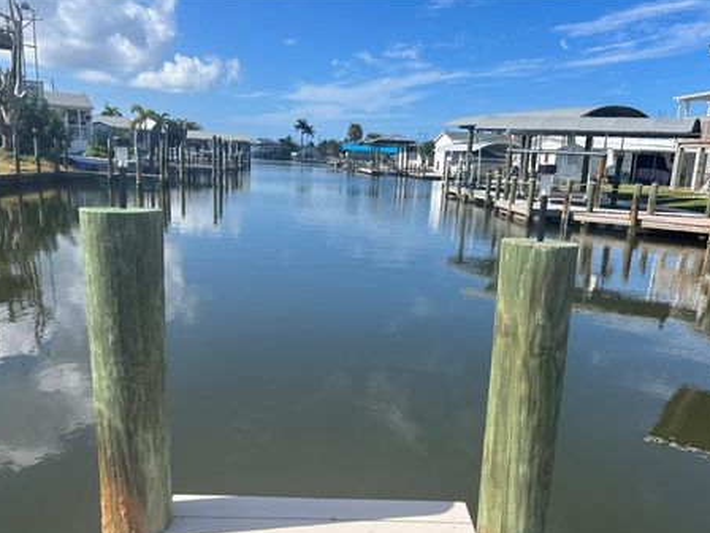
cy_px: 293
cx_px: 380
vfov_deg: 48.2
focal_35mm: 29
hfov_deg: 61.6
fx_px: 595
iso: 50
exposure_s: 1/3356
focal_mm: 5.7
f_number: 1.5
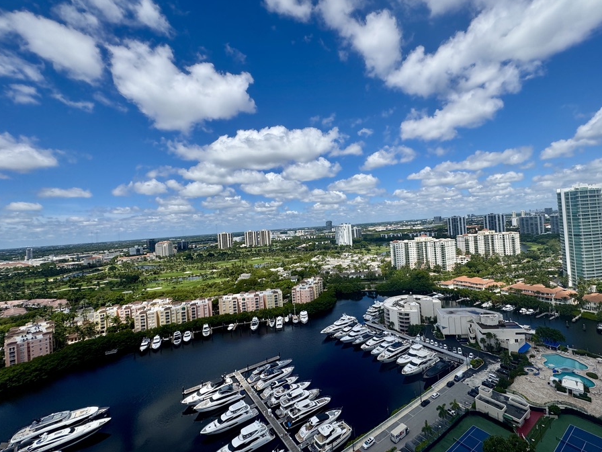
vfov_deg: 78.1
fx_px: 278
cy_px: 219
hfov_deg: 94.1
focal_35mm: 16
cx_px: 335
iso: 50
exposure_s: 1/3906
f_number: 2.2
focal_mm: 2.22
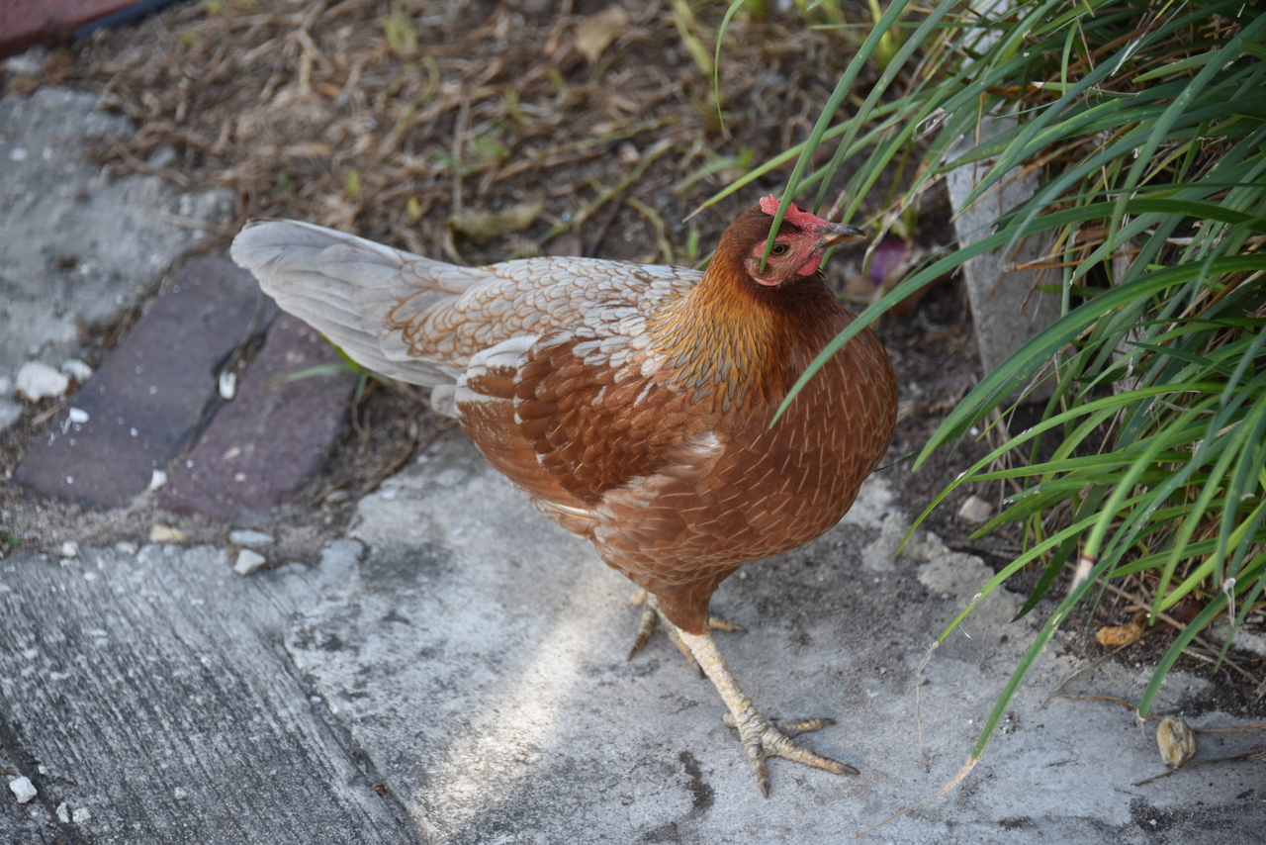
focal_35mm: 160
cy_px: 422
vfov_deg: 8.6
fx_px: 5628
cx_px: 633
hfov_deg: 12.8
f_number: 5.6
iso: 450
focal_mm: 160
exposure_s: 1/320
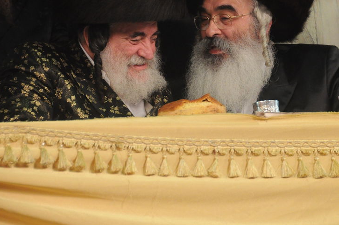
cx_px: 205
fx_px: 2687
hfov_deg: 7.2
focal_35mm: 286
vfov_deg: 4.8
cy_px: 67
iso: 2000
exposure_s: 1/30
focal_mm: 135
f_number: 5.6
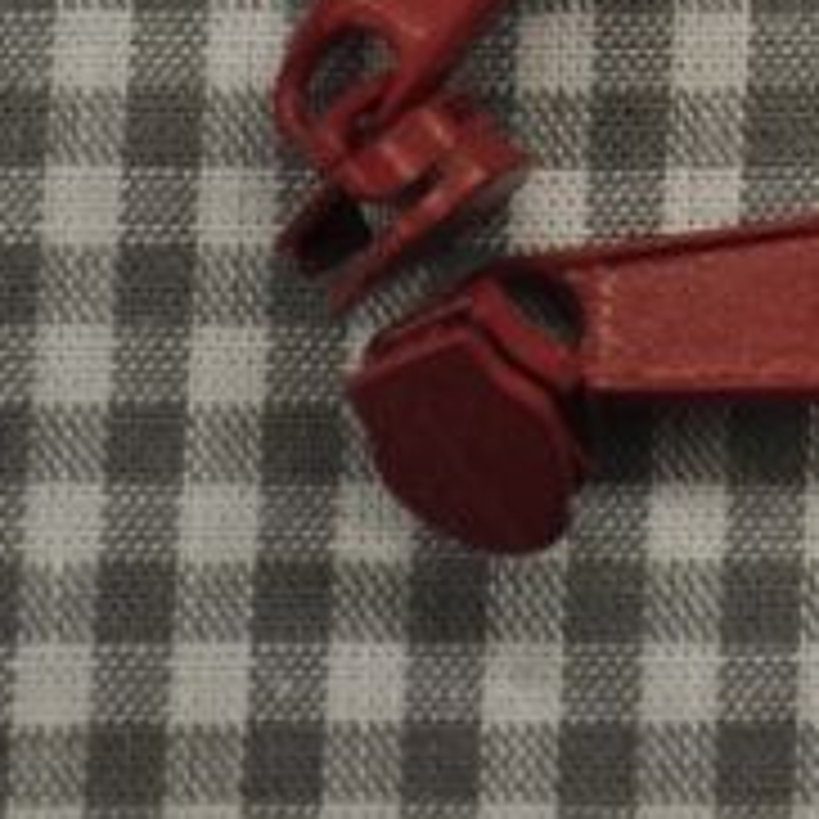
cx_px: 1120
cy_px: -349
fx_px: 6585
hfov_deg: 7.0
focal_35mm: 246
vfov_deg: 7.0
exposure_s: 1/60
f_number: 5.3
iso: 720
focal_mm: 44
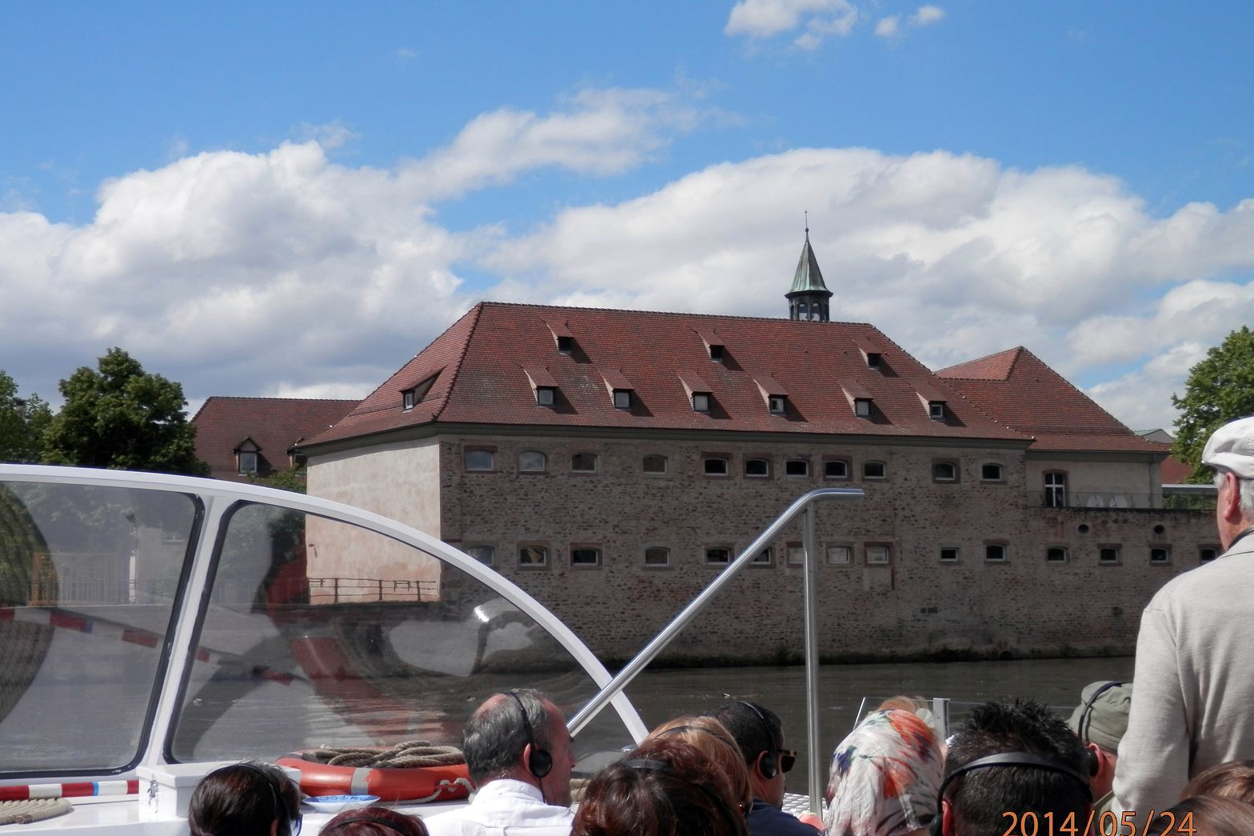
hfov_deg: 38.2
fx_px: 1811
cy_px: 448
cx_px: 634
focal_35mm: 52
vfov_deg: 26.0
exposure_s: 1/125
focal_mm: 8.9
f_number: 11.2
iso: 80
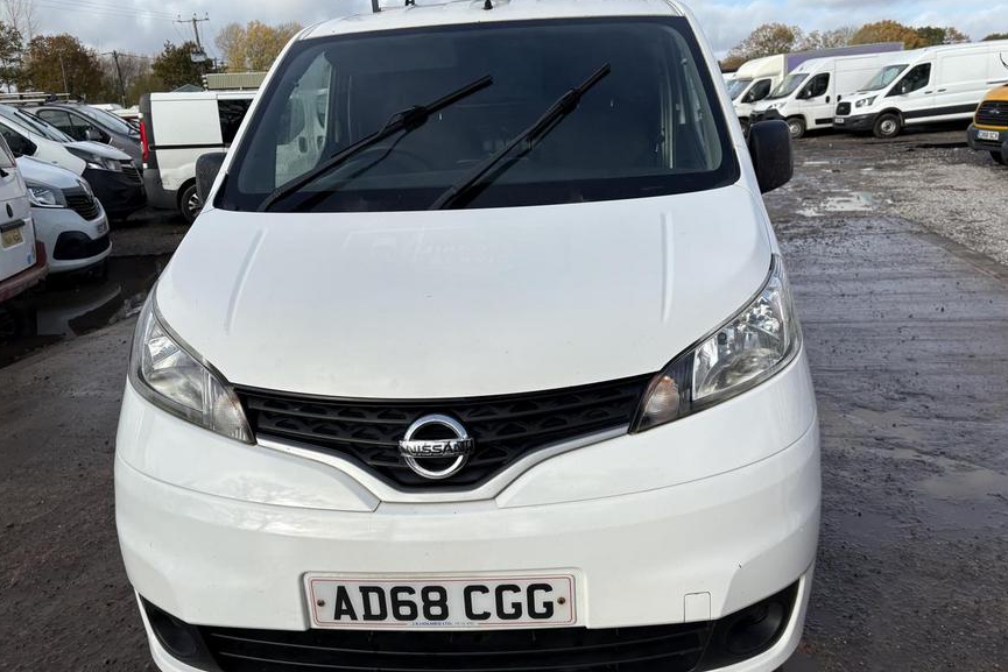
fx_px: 784
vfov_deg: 46.4
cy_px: 355
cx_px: 508
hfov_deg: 65.5
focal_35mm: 28
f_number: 1.6
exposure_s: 1/3448
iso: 50
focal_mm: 5.96
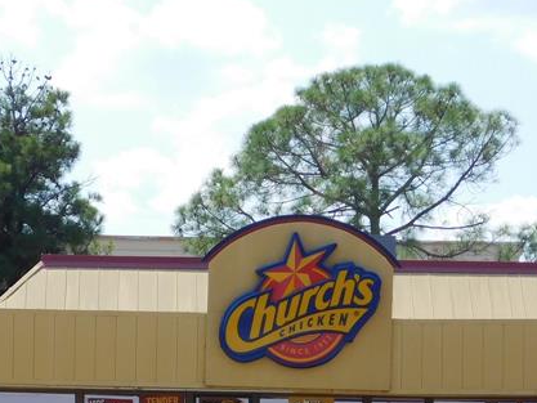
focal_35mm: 162
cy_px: 461
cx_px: 201
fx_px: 2514
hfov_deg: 12.2
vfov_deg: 9.1
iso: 125
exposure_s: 1/800
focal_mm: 11.7
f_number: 4.2
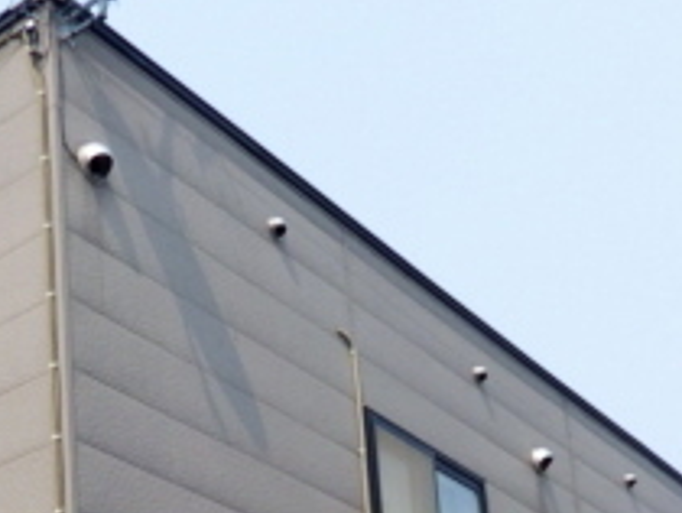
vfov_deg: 19.4
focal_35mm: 67
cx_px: 10
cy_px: 757
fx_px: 1322
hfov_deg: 27.4
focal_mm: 4
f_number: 3.1
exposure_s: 1/1250
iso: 100
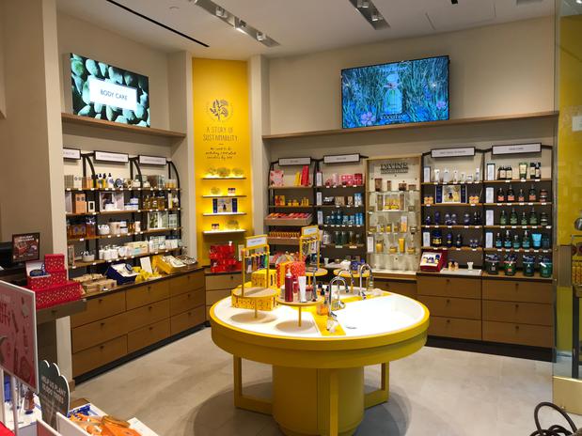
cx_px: 291
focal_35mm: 28
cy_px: 218
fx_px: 471
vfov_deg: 49.7
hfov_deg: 63.5
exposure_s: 1/120
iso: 40
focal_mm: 3.99
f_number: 1.8
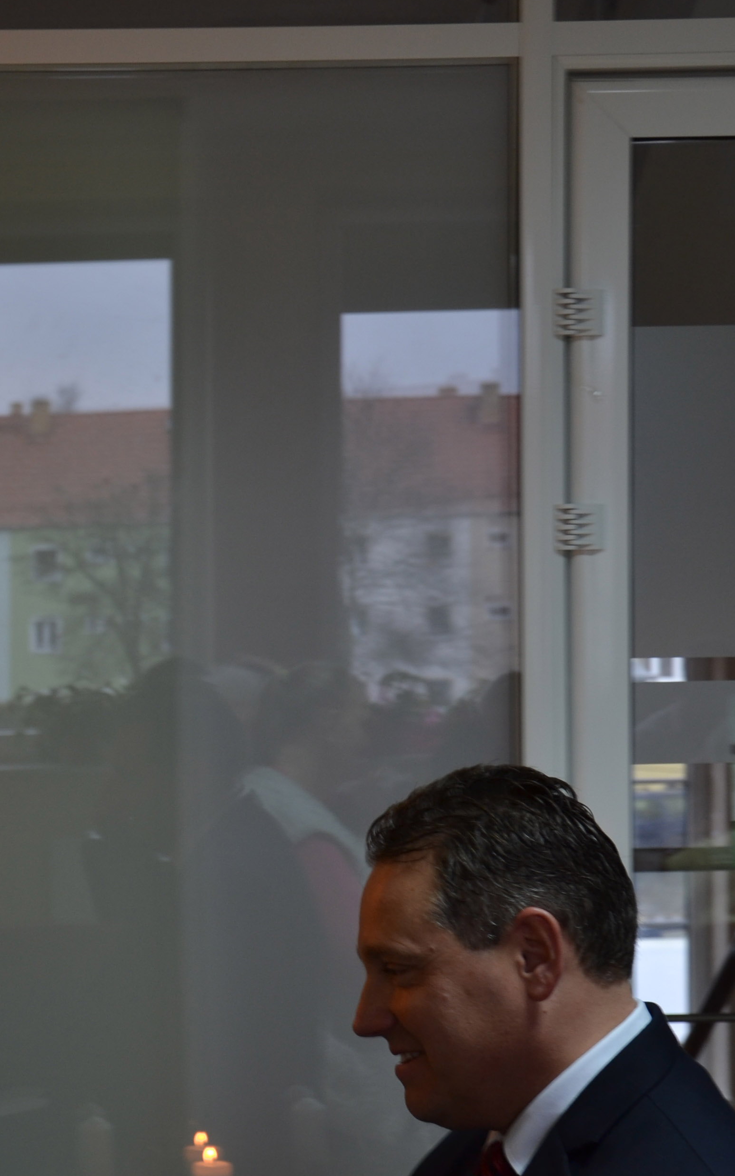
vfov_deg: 21.4
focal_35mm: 97
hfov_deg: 13.3
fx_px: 3109
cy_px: 714
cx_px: 45
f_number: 5.6
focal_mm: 34
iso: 100
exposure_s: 1/6
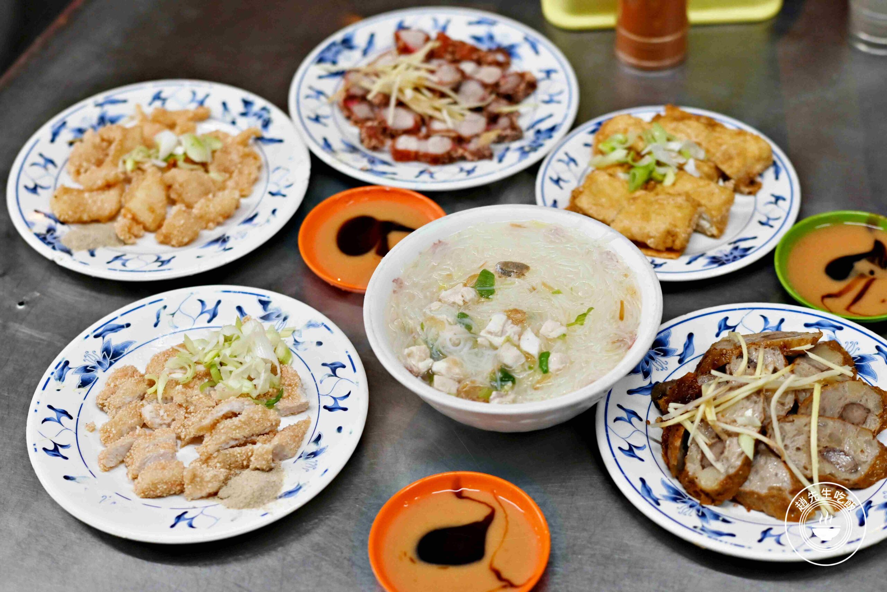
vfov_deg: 18.2
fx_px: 1848
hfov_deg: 27.0
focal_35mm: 75
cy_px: 296
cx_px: 444
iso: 500
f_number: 2.5
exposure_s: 1/160
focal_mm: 50
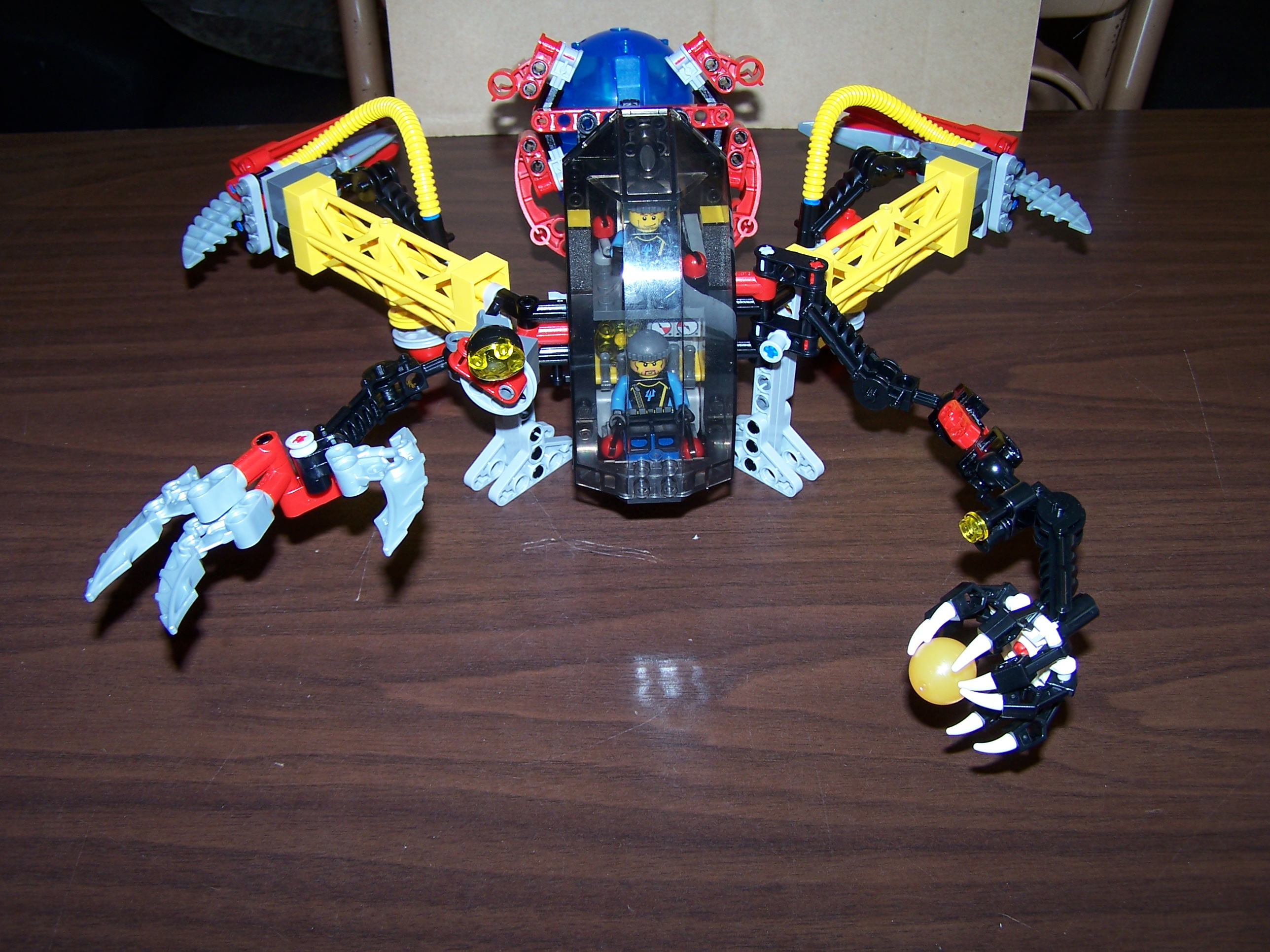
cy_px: 476
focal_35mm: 38
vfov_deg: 37.7
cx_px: 635
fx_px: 1394
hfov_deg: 49.0
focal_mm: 6.3
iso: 80
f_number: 2.8
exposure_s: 1/60
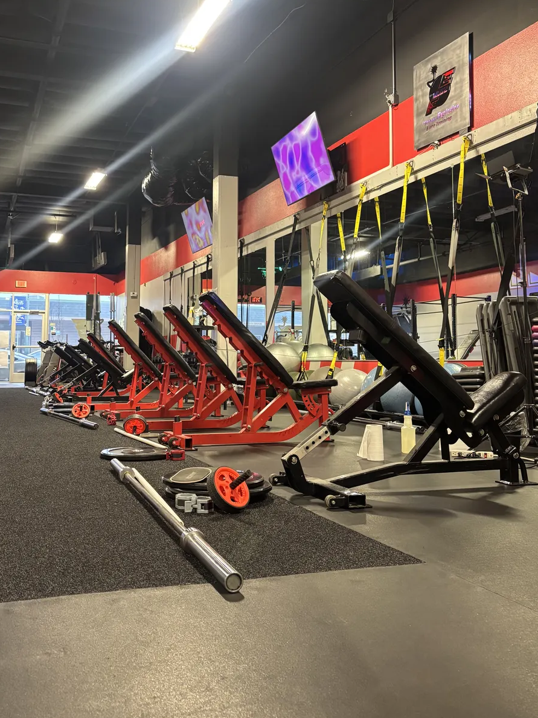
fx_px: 726
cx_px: 225
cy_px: 282
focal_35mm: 35
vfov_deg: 52.2
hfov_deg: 40.6
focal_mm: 5.96
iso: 400
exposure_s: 1/60
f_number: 1.6
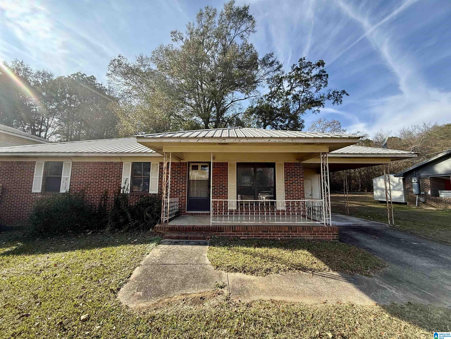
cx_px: 226
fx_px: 182
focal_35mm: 14
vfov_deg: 85.7
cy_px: 170
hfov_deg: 102.1
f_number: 2.2
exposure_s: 1/465
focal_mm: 2.22
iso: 50
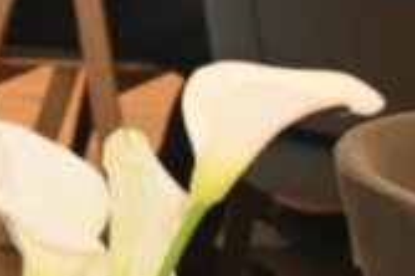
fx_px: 3823
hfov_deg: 5.8
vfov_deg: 4.1
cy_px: 228
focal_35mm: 332
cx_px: -813
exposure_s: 1/60
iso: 1000
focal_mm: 54
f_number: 5.6
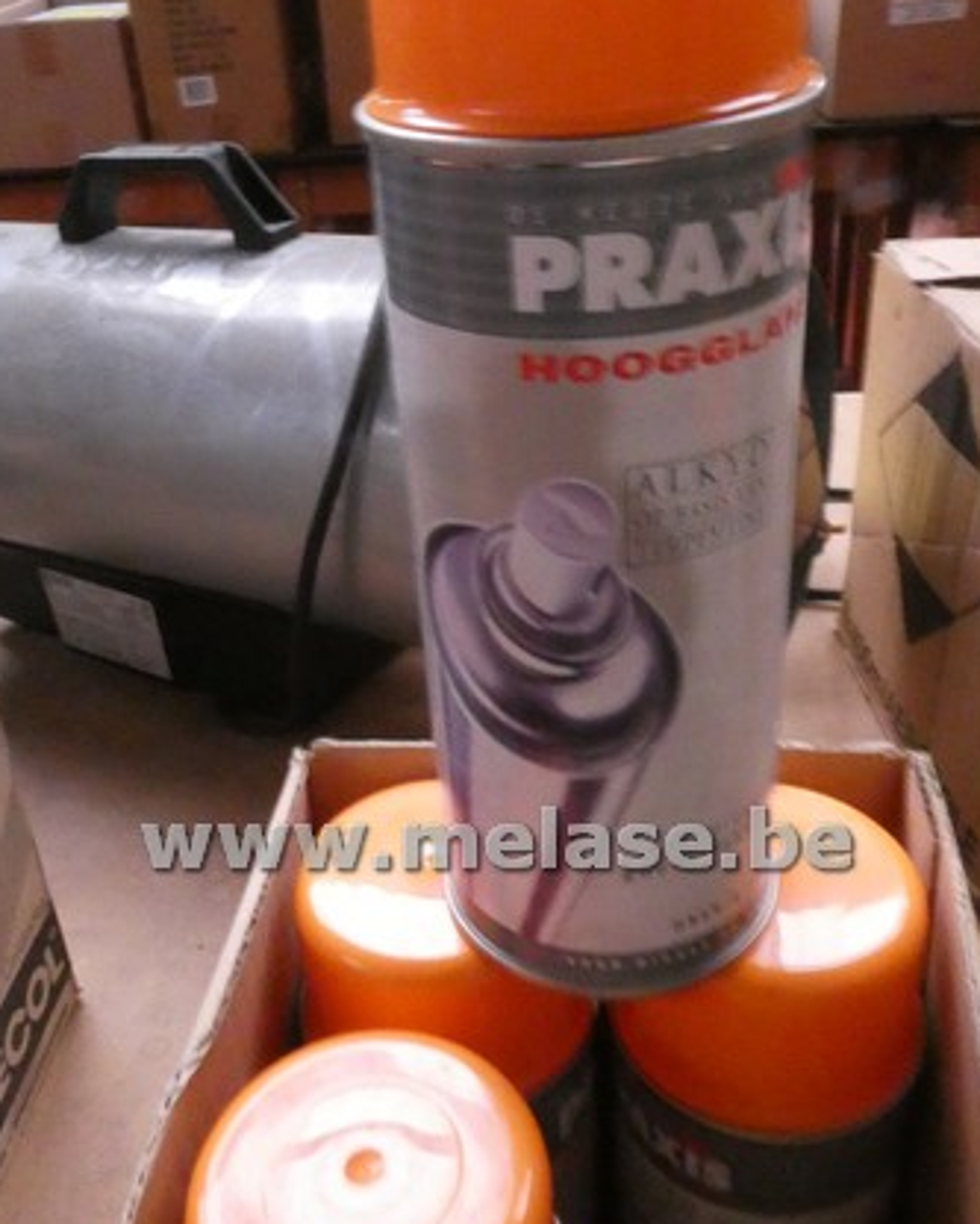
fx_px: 1232
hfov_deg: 43.3
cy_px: 540
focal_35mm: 34
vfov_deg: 52.7
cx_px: 456
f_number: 8
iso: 1600
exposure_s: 1/15
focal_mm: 3.6
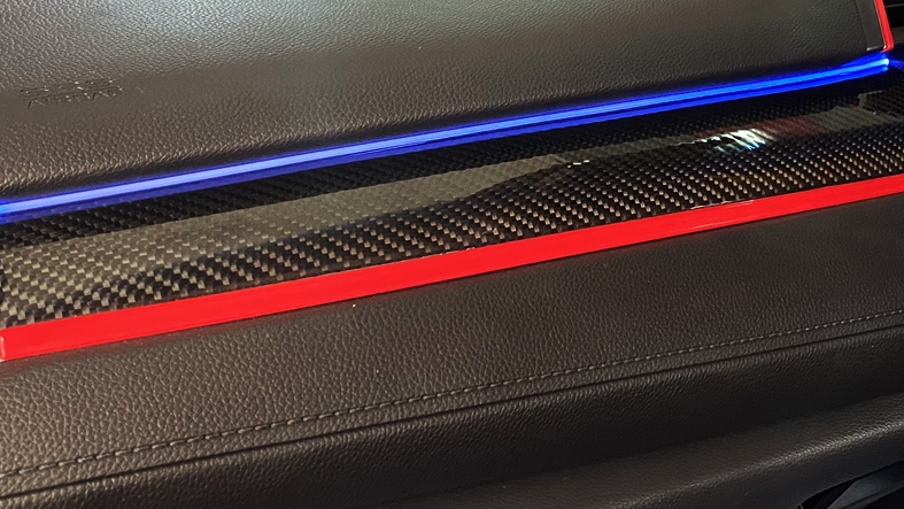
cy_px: 60
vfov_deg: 21.8
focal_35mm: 54
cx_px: 566
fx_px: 1295
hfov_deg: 38.2
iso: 500
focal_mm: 4.25
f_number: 1.8
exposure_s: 1/25
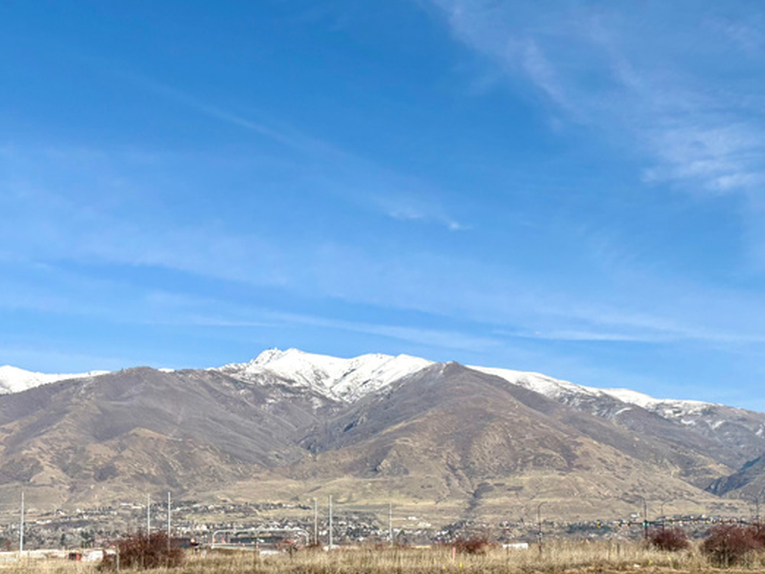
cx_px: 536
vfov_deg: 28.4
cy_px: 370
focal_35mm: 51
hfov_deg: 36.9
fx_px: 1128
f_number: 1.6
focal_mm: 5.96
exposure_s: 1/4608
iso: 50
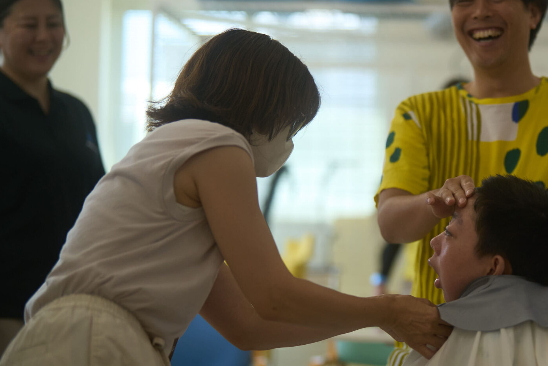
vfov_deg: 14.9
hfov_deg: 21.7
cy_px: 175
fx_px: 1401
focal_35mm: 92
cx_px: 488
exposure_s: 1/2000
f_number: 1.2
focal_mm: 50
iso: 400
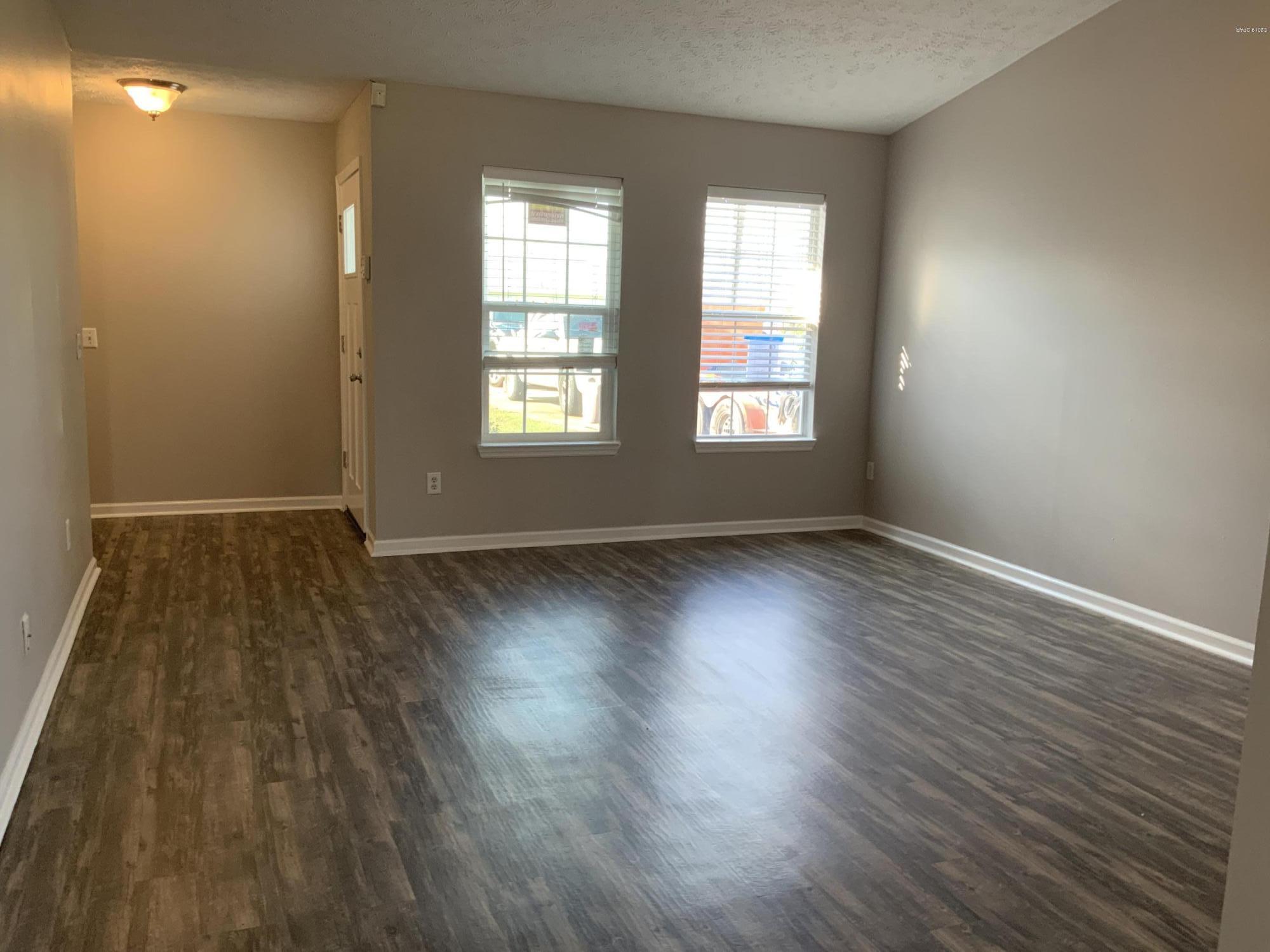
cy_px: 476
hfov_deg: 61.7
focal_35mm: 29
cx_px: 635
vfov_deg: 48.2
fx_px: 1064
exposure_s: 1/60
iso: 50
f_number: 1.8
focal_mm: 3
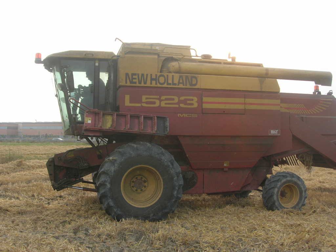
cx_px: 168
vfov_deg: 37.7
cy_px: 126
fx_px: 369
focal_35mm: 38
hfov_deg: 49.0
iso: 64
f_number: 4.8
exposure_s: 1/113
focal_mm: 7.8
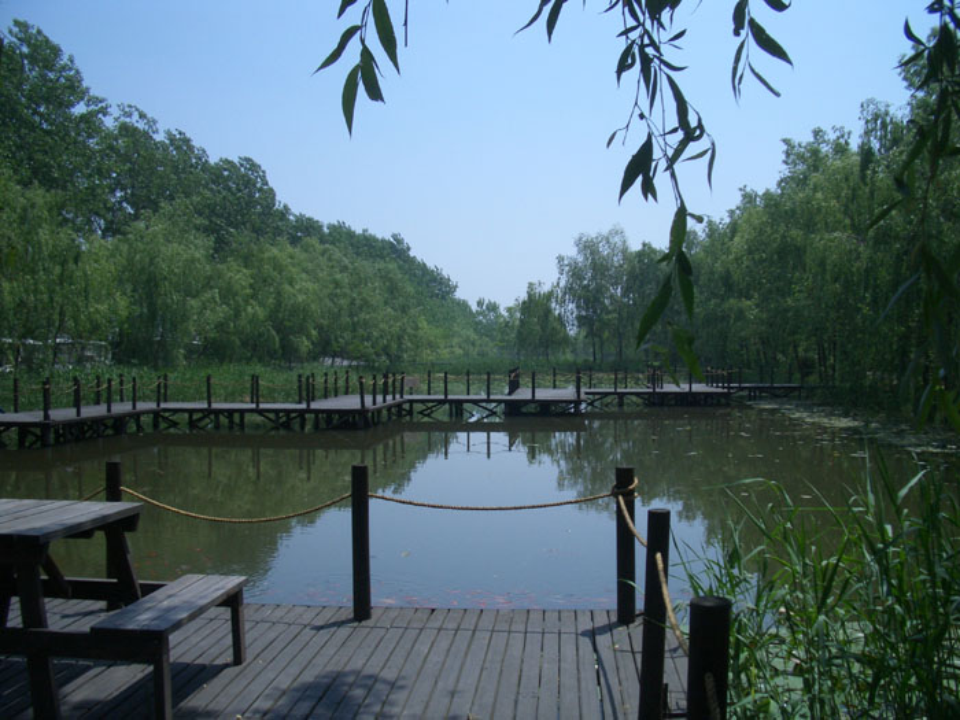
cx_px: 480
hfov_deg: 52.6
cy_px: 360
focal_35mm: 35
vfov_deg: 40.7
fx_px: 971
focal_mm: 5.8
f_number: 4.3
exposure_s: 1/640
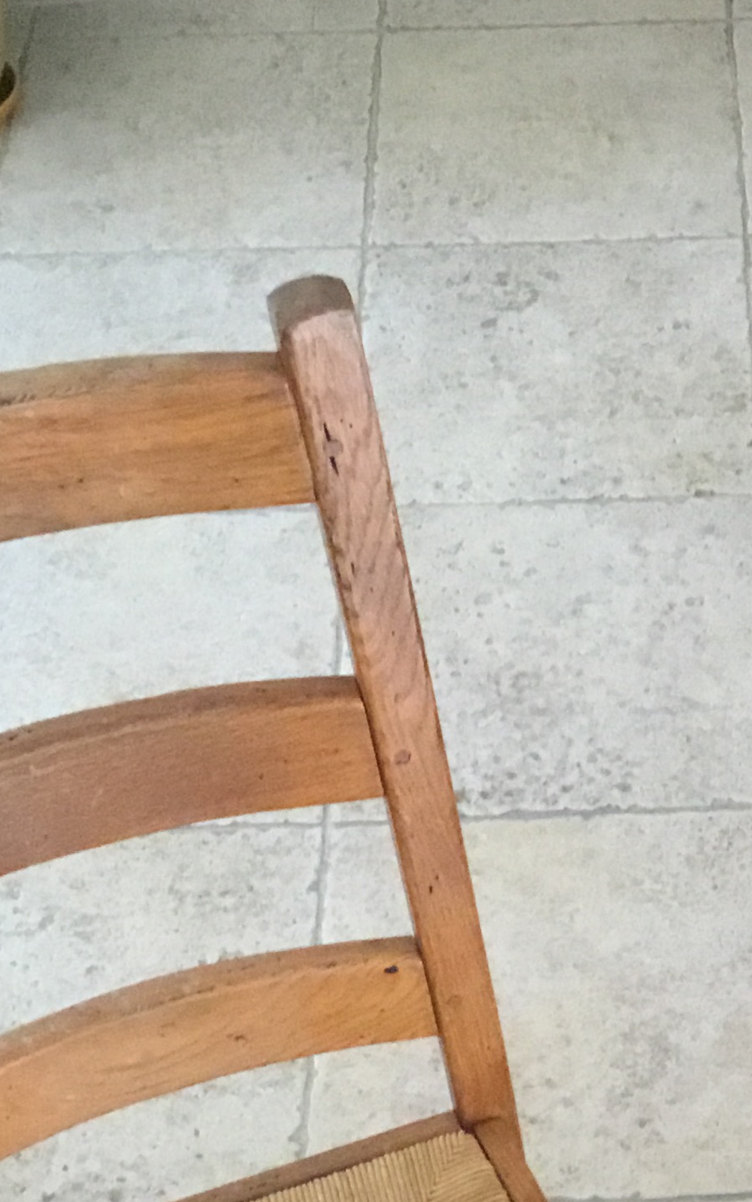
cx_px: 800
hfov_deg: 17.1
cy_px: 1006
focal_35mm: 74
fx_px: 2426
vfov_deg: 27.2
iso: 200
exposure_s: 1/25
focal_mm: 3.3
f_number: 2.4
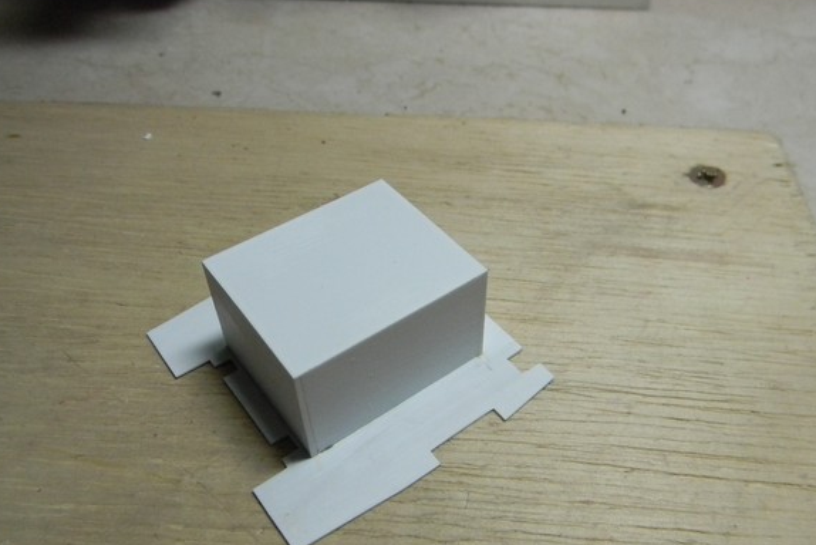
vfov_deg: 39.9
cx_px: 442
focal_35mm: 33
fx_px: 748
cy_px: 306
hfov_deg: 57.1
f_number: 3.5
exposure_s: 1/90.1
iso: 400
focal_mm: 5
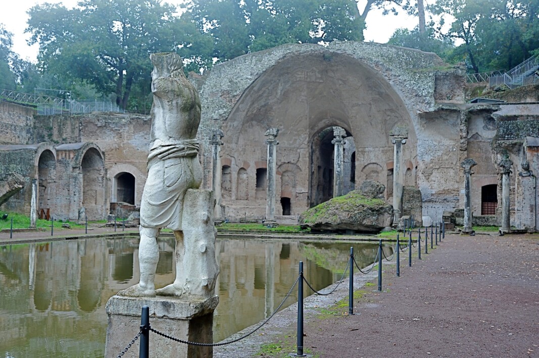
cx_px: 270
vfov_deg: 24.2
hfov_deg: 35.7
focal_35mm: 56
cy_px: 179
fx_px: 838
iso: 400
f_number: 7.1
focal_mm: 56
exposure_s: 1/200
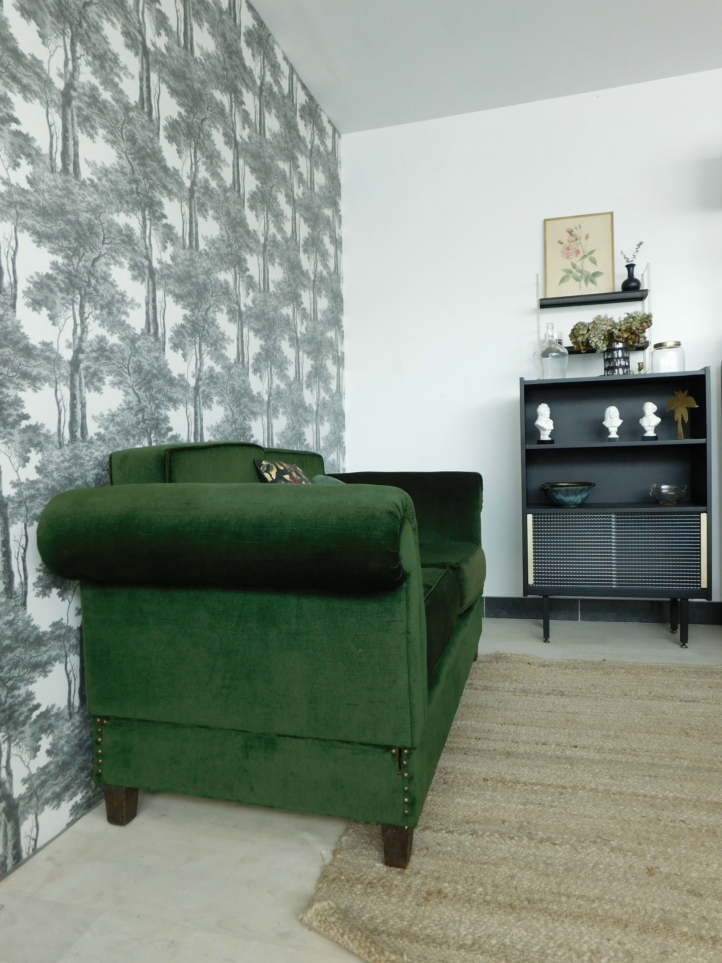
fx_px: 640
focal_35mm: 23
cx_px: 361
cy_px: 482
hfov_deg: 58.9
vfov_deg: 73.9
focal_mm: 4
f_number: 3
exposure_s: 1/5
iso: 125
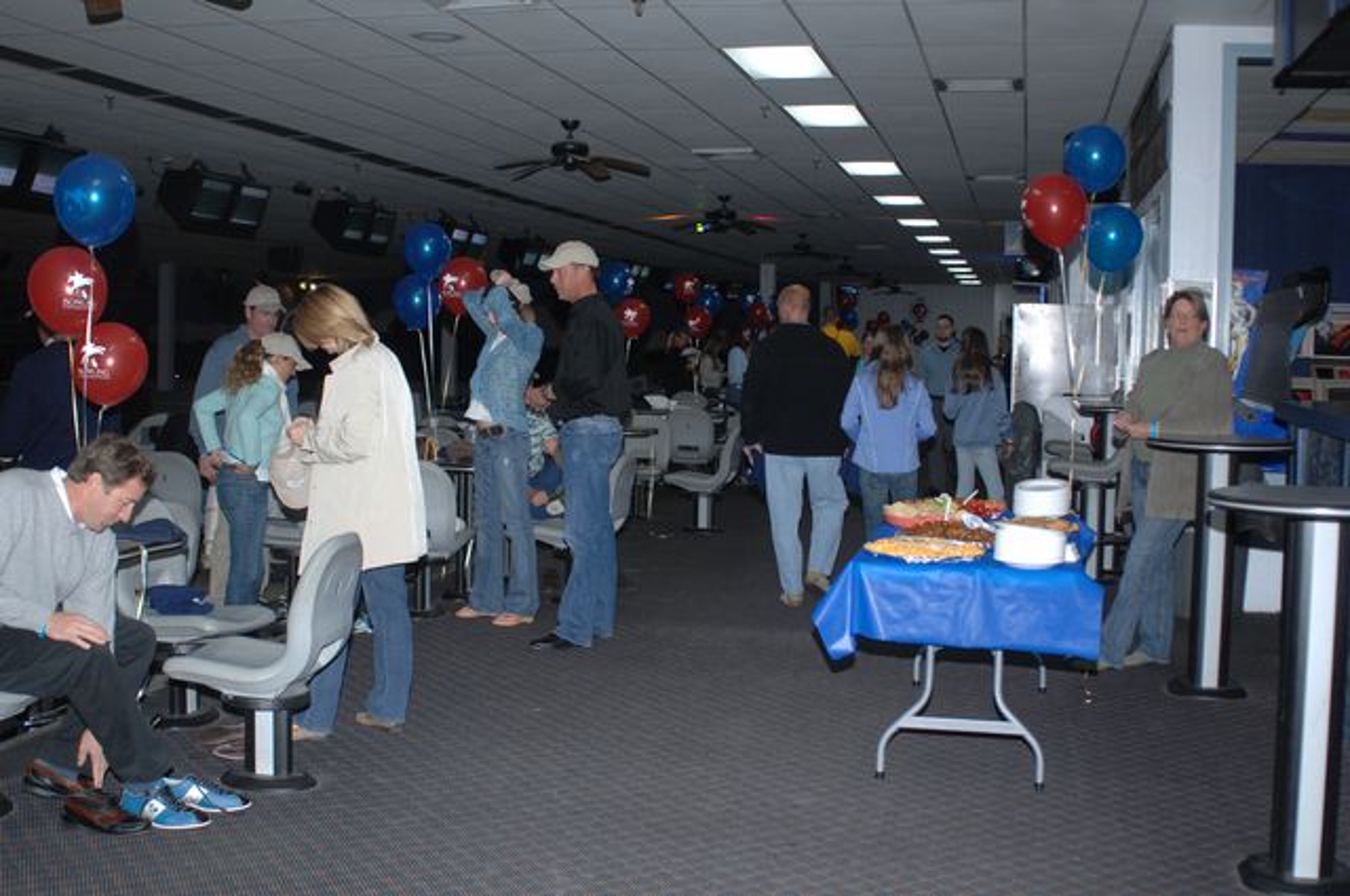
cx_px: 675
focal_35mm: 42
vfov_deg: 31.8
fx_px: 1573
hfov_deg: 46.5
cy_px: 448
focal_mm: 28
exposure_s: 1/125
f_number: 3.5
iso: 400
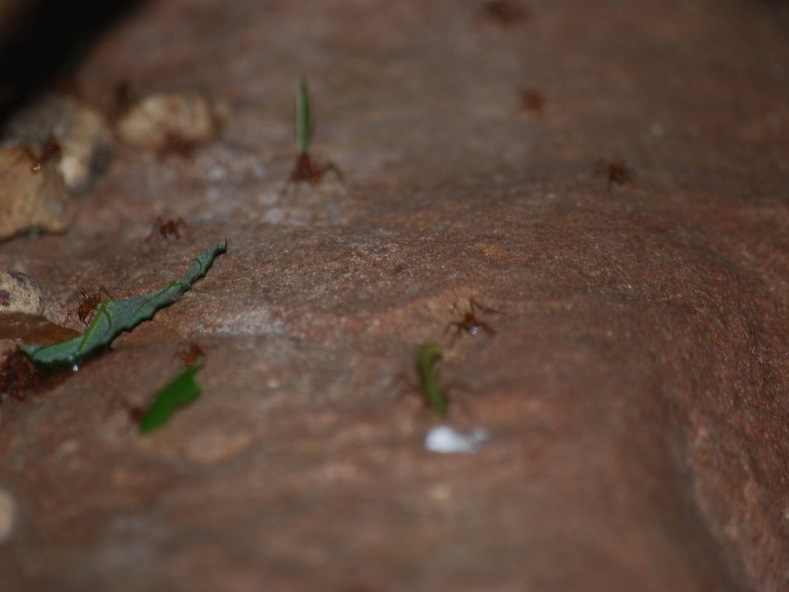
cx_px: 388
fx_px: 11099
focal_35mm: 487
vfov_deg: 3.1
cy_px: 296
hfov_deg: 4.1
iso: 100
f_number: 5.6
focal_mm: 300
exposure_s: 1/125
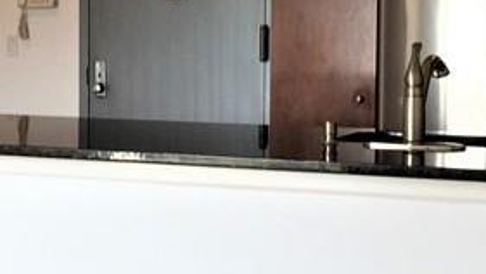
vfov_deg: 10.5
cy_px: 93
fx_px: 1482
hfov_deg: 17.9
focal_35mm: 115
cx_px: -55
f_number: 2.2
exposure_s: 1/30
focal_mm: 4.15
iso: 32
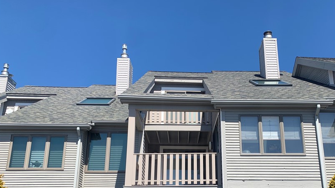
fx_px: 320
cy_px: 149
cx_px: 207
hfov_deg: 54.7
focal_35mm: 36
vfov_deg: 32.0
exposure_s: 1/2114
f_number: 1.8
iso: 25
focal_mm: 4.25
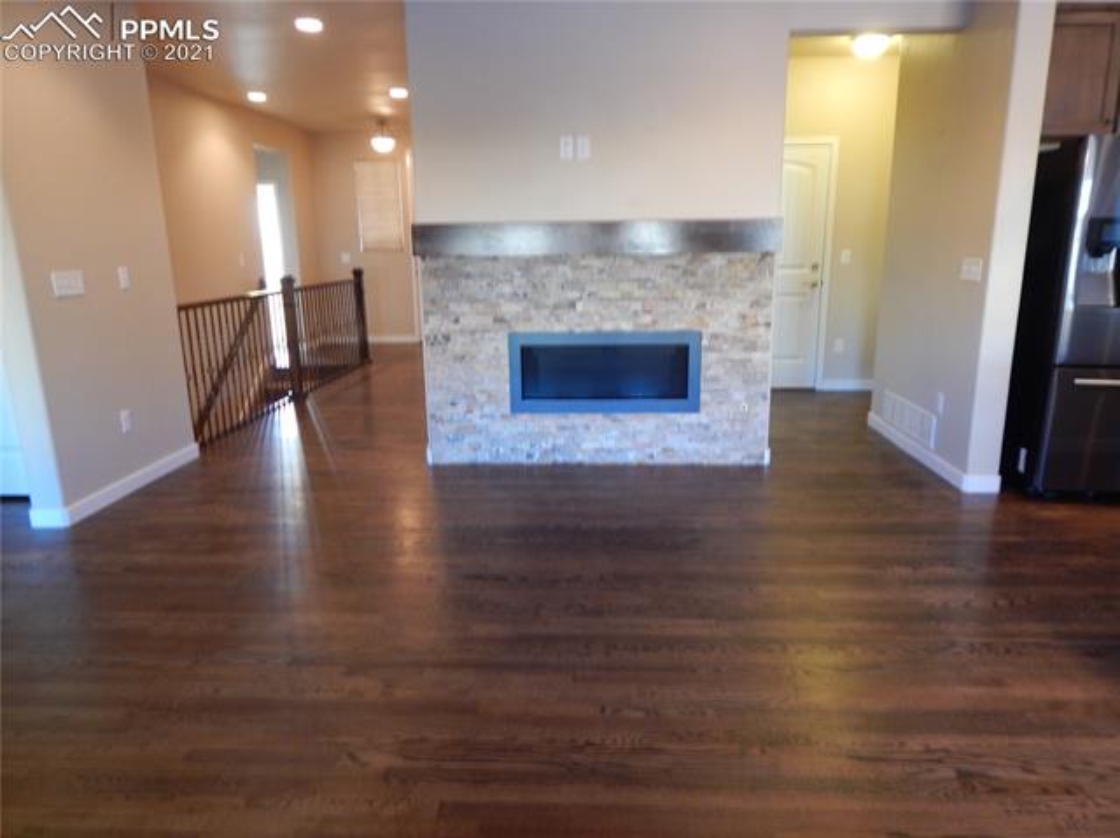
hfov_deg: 74.0
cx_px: 560
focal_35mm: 23
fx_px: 744
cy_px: 419
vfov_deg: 58.8
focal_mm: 4
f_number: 3
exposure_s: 1/13
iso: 200
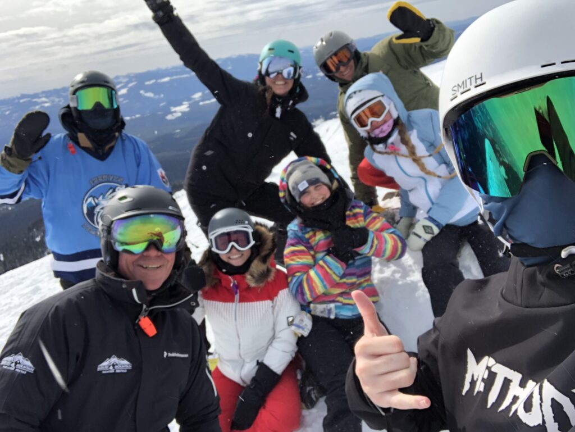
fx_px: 532
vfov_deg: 44.2
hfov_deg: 56.8
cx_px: 288
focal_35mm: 32
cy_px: 216
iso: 20
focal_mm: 2.87
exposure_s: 1/570
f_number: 2.2
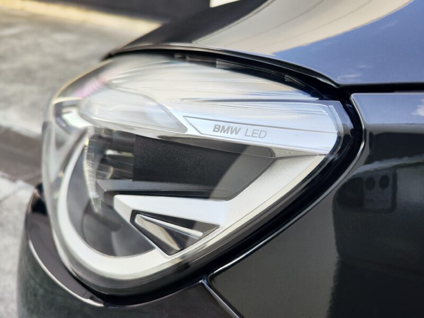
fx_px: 282
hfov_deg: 73.9
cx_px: 212
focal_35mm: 23
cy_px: 159
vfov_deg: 58.9
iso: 50
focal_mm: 7.01
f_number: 1.69
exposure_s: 1/150
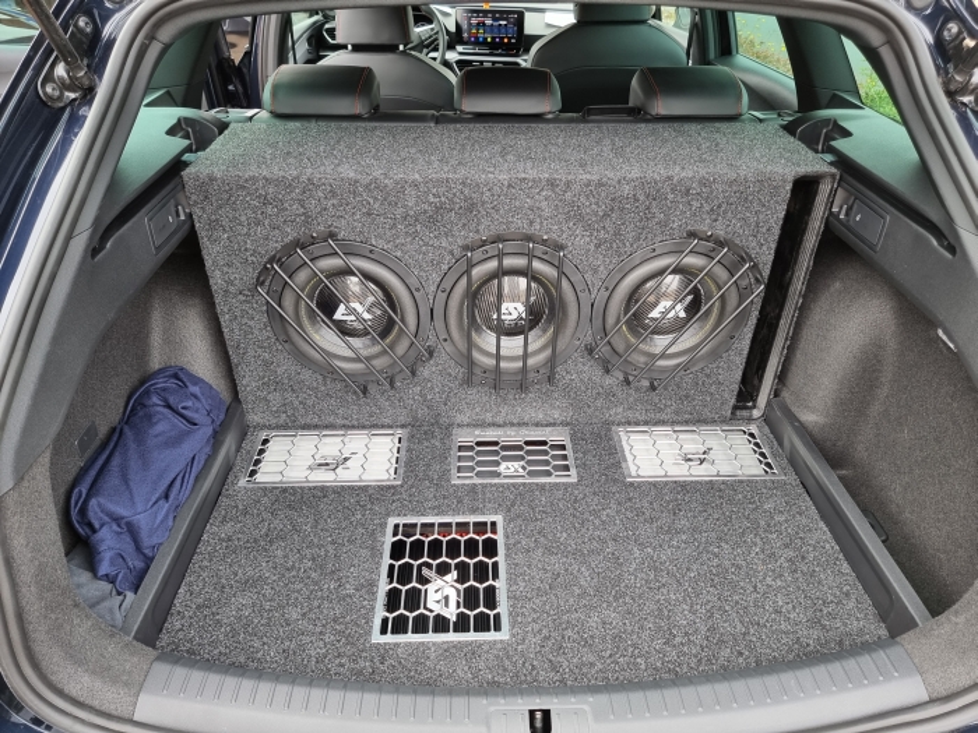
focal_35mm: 24
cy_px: 366
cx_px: 489
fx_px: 678
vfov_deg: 56.8
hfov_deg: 71.6
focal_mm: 6.7
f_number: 1.8
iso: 50
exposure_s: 1/100
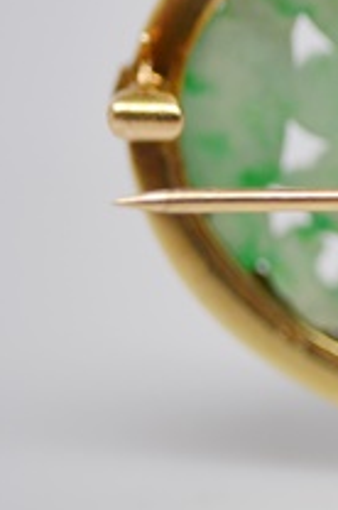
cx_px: 681
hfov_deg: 8.3
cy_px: 159
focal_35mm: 156
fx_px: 2204
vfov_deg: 13.2
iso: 400
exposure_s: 1/100
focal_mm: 36
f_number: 5
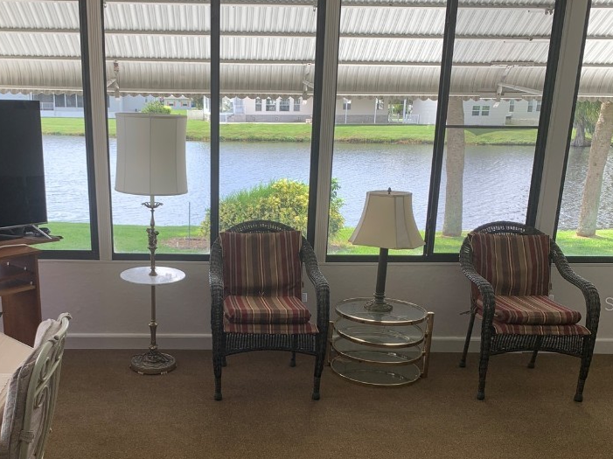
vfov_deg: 37.3
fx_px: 673
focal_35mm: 38
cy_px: 303
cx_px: 240
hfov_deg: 48.6
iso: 25
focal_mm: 4.25
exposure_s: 1/314
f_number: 1.8
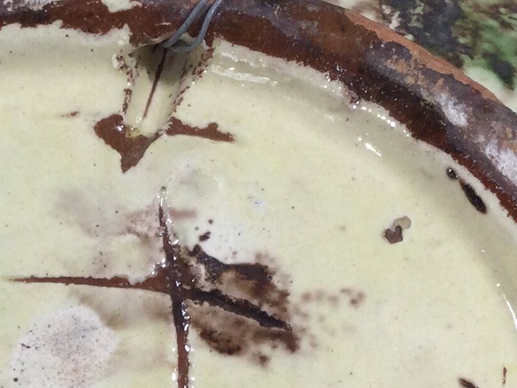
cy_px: 465
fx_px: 1852
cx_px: 114
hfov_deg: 15.8
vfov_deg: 11.7
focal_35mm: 124
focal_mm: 3.3
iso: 40
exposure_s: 1/100
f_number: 2.4
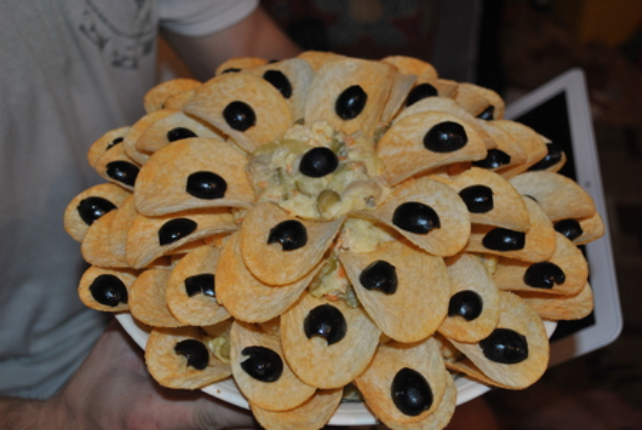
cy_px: 215
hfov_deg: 41.1
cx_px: 321
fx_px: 857
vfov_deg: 28.1
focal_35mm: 48
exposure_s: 1/60
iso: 200
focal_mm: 32
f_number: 4.8
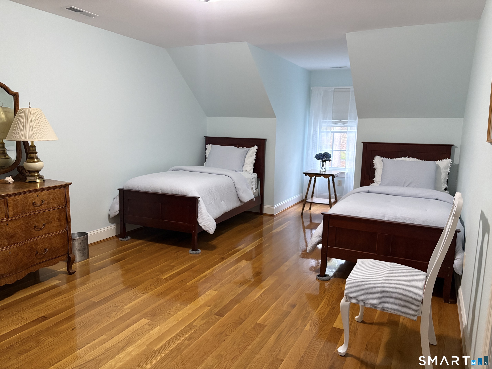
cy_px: 184
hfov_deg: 67.3
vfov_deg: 53.1
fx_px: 370
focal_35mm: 26
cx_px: 246
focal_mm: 5.96
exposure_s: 1/60
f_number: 1.6
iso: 400
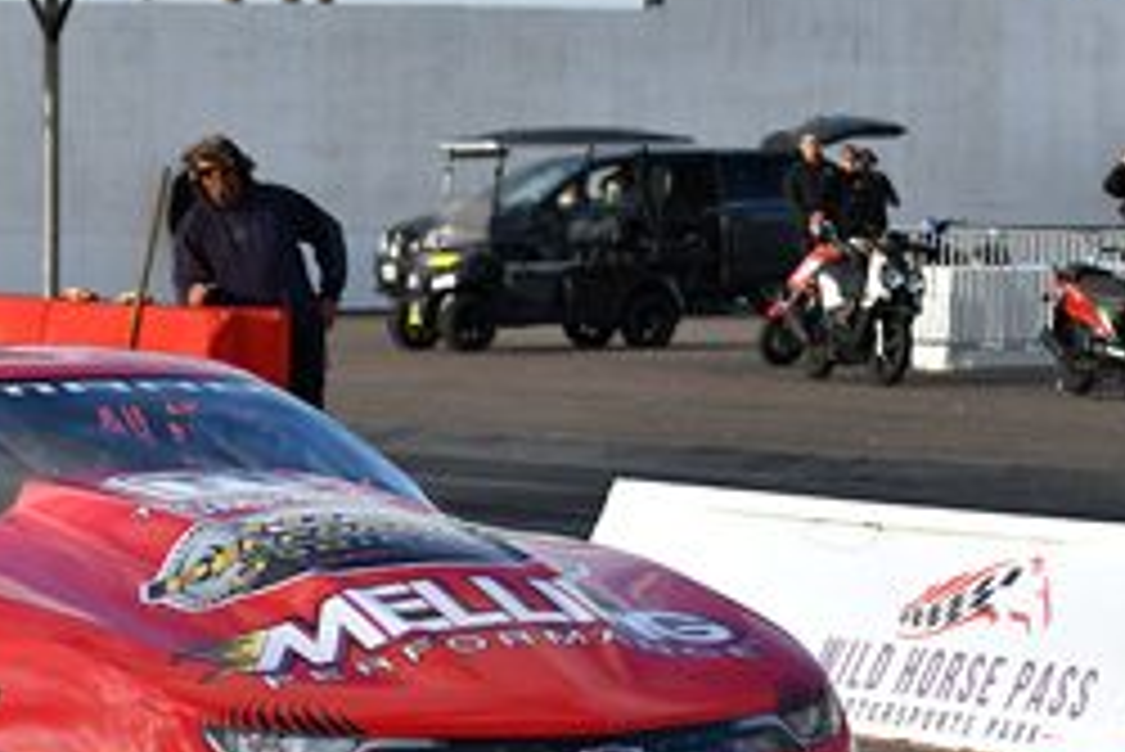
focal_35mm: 210
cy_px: 680
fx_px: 6566
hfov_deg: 9.8
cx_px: 176
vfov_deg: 6.5
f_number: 5.6
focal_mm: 70
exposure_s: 1/1600
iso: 160
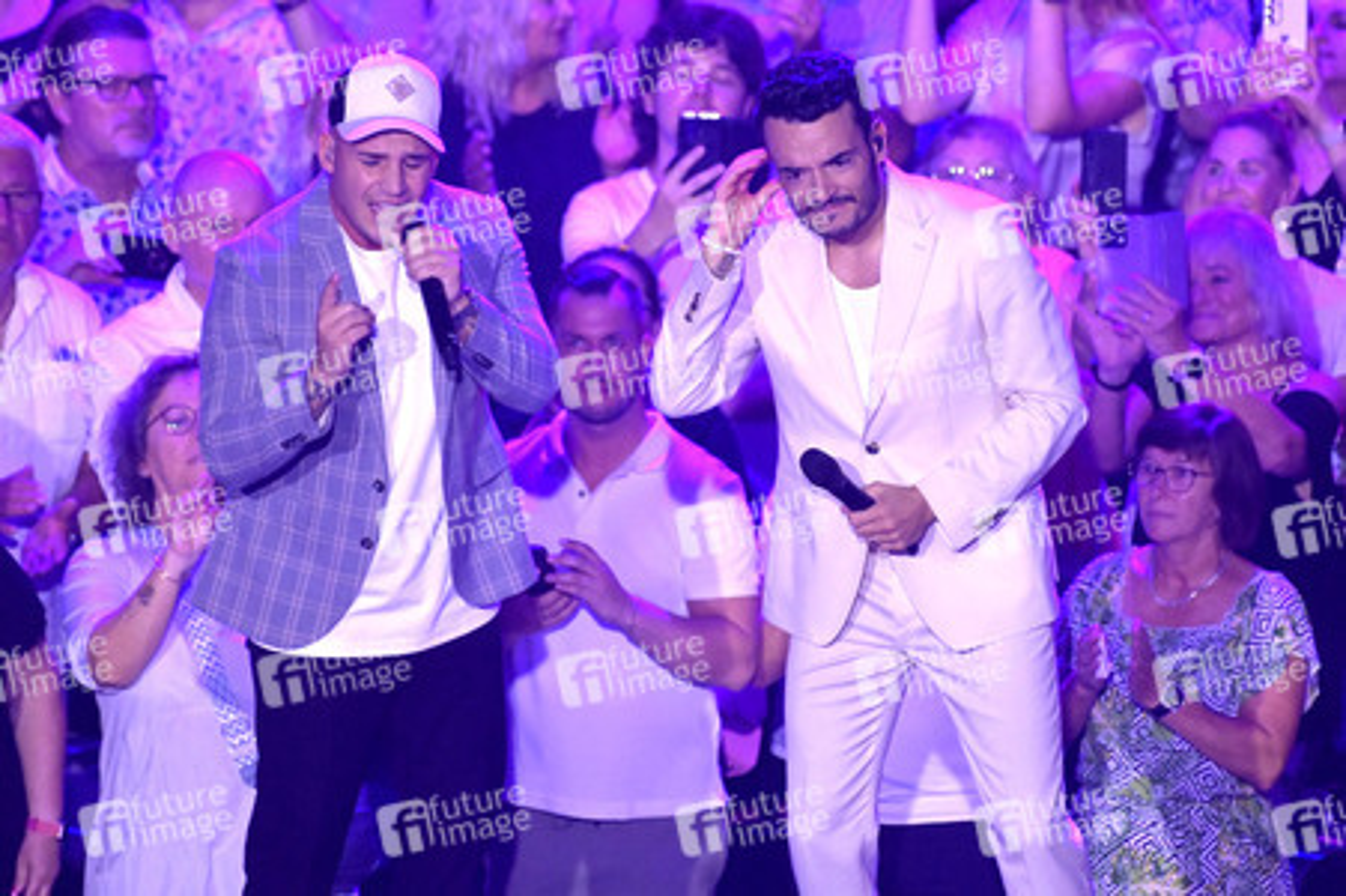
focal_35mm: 500
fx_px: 18680
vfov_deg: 2.7
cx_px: 673
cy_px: 448
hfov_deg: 4.1
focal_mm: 500
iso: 16000
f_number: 5.6
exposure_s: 1/500
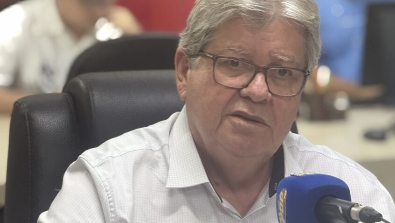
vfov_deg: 6.8
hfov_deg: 12.0
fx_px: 1875
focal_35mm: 179
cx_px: 260
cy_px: 136
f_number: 2.8
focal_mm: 15.66
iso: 320
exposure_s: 1/60
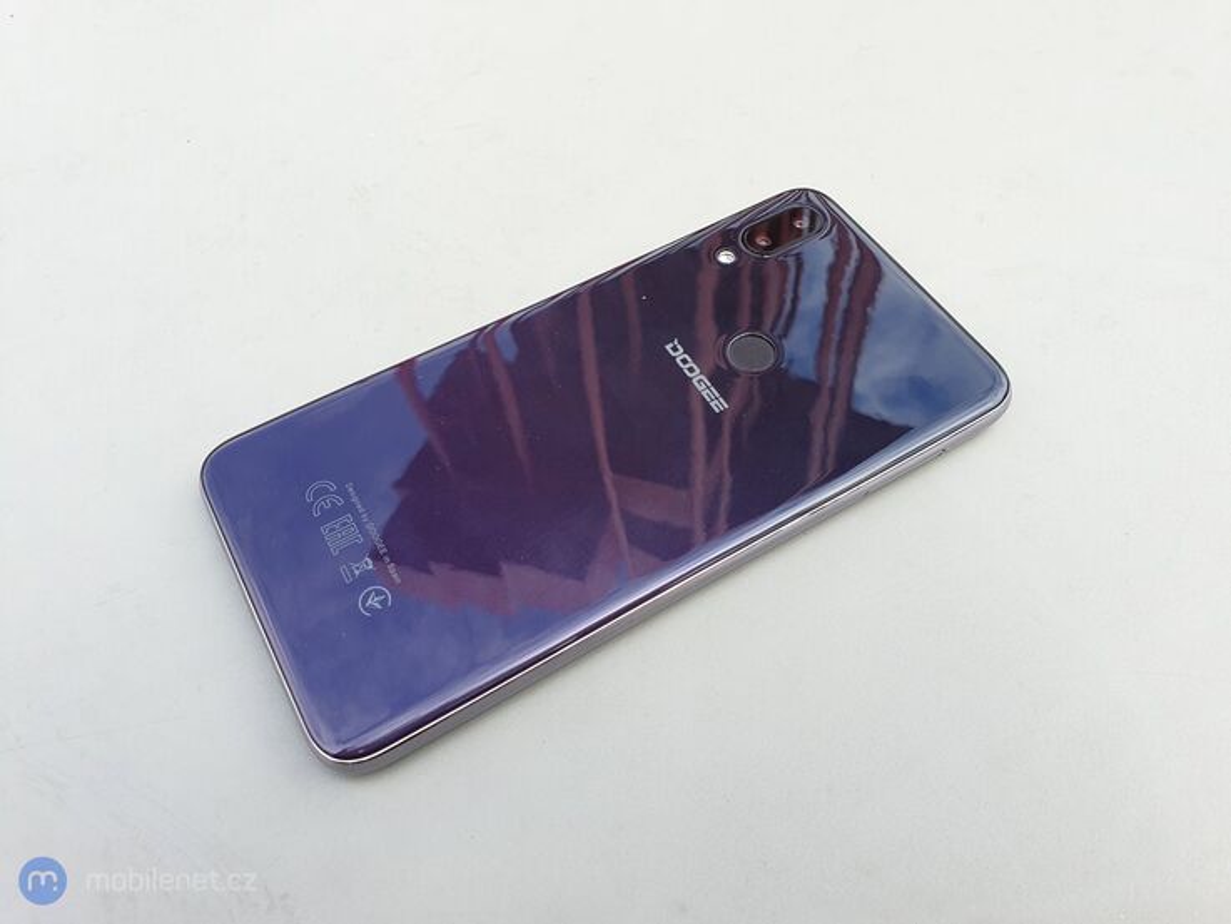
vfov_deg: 53.1
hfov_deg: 67.3
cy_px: 462
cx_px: 616
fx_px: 925
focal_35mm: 26
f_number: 2.4
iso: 50
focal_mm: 4.32
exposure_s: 1/348
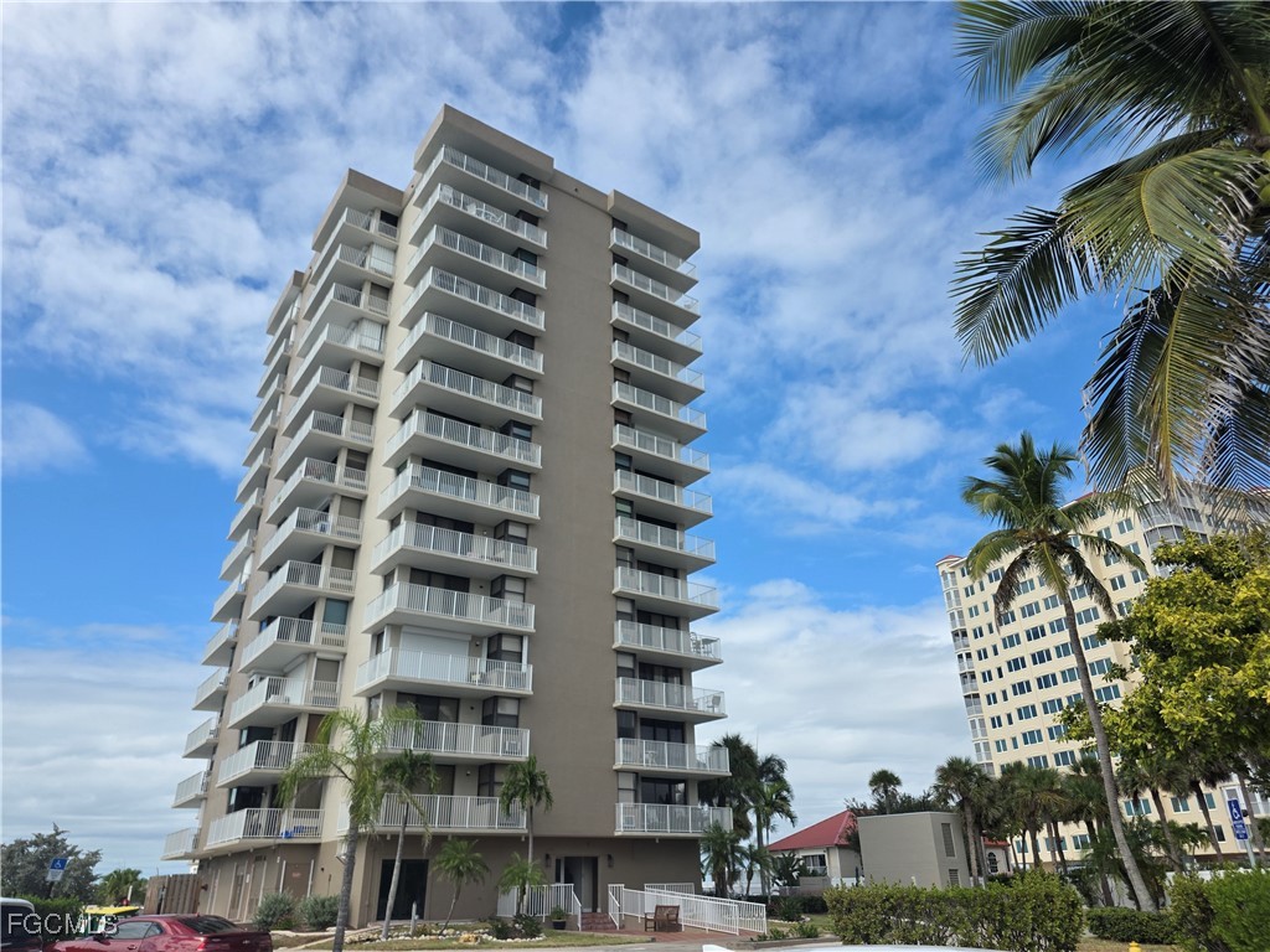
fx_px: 844
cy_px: 476
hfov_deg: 73.9
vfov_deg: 58.9
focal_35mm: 23
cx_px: 635
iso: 80
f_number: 1.7
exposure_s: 1/6574
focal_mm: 6.3
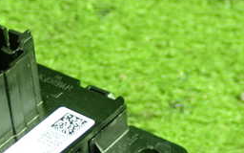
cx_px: 20
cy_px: 163
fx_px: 825
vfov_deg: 10.5
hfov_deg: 16.6
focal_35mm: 124
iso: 800
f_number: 3.2
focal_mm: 9.01
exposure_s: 1/20
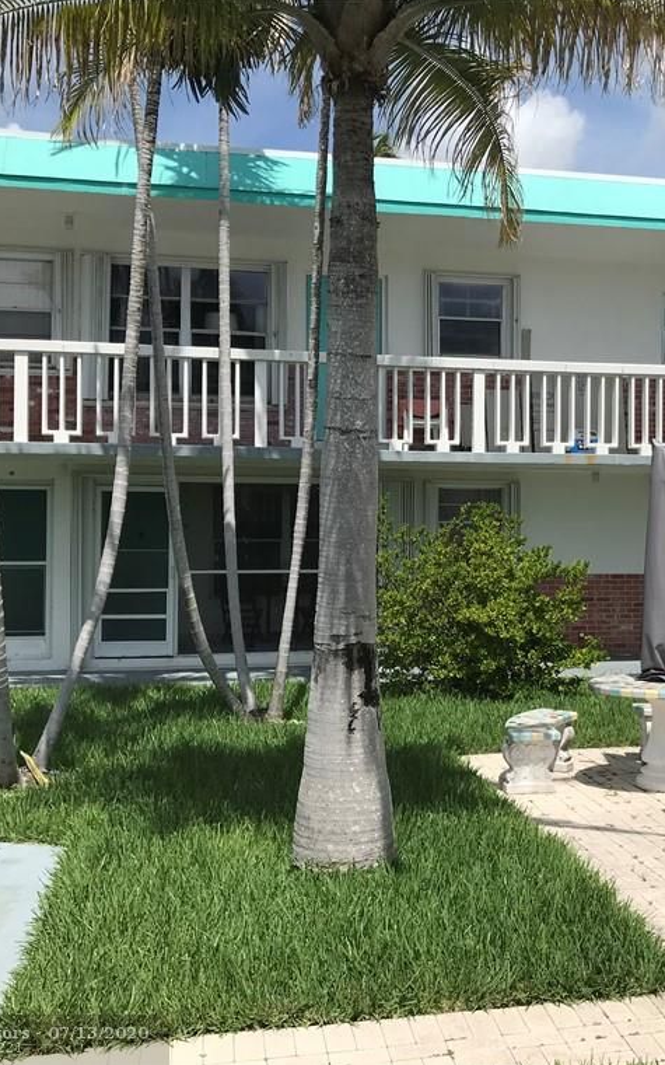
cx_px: 487
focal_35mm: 40
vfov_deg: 49.3
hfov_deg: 31.5
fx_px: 1160
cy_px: 532
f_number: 1.8
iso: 20
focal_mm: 3.99
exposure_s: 1/3831
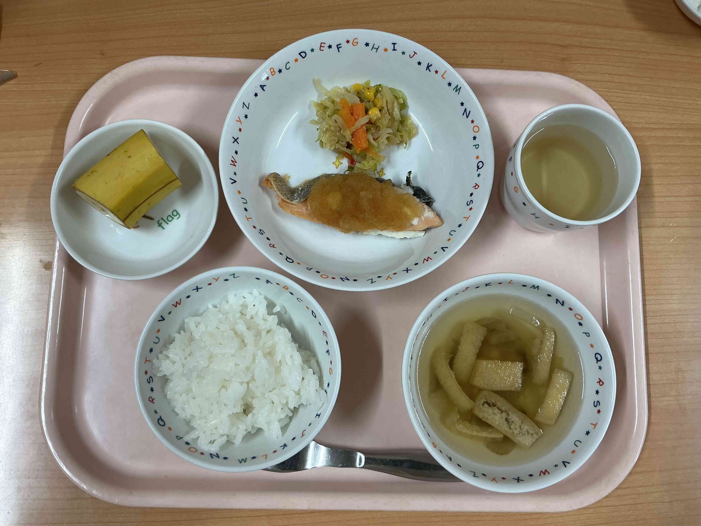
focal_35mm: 29
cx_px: 350
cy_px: 263
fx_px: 587
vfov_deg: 48.2
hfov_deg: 61.7
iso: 40
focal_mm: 3
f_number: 1.8
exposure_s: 1/60
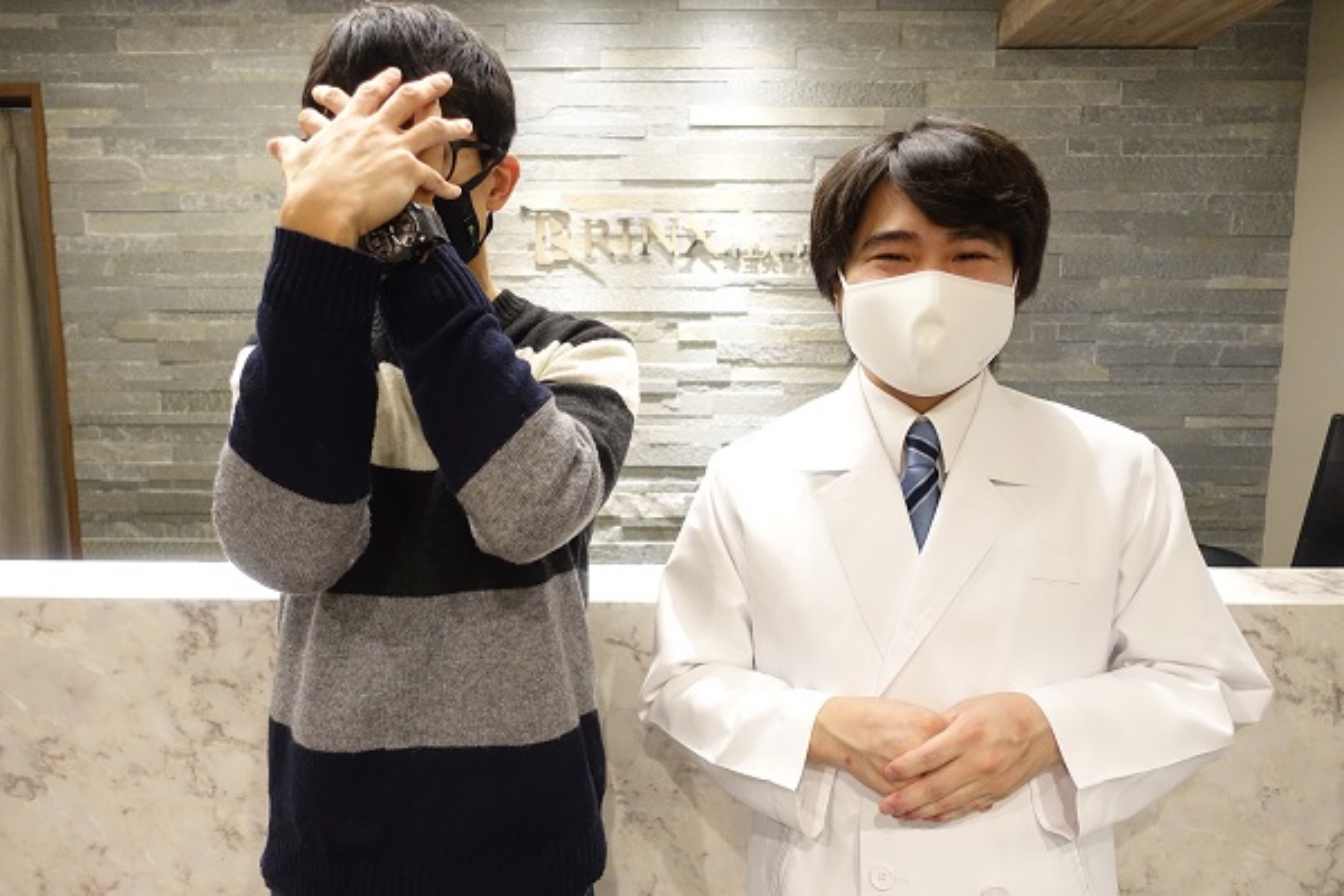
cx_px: 672
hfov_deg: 73.7
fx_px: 896
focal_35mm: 24
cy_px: 448
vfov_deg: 53.1
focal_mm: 8.8
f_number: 1.8
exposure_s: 1/80
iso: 800
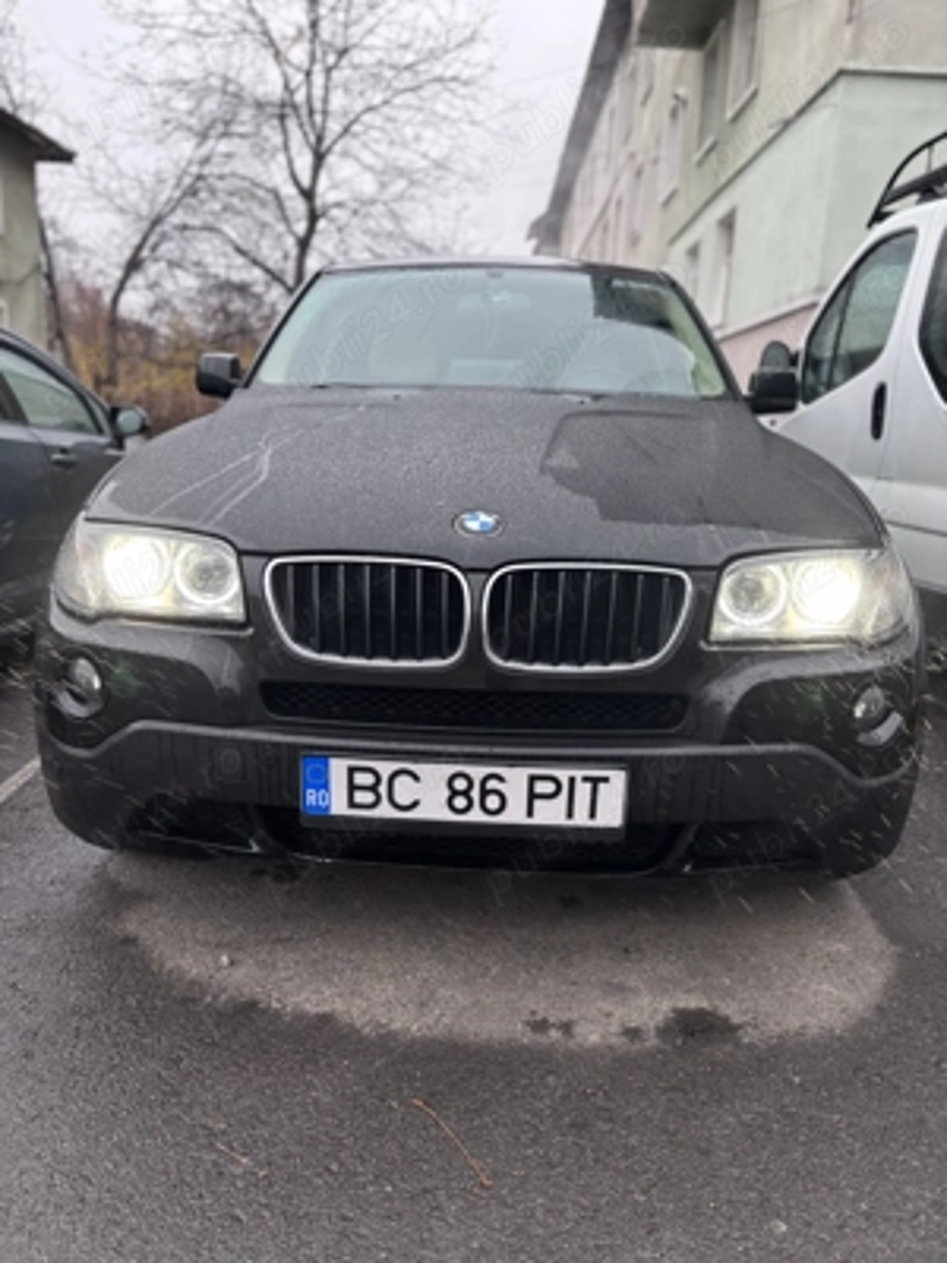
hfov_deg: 53.1
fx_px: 948
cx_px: 474
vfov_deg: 67.3
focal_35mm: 26
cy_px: 632
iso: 100
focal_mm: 5.96
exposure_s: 1/53
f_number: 1.6
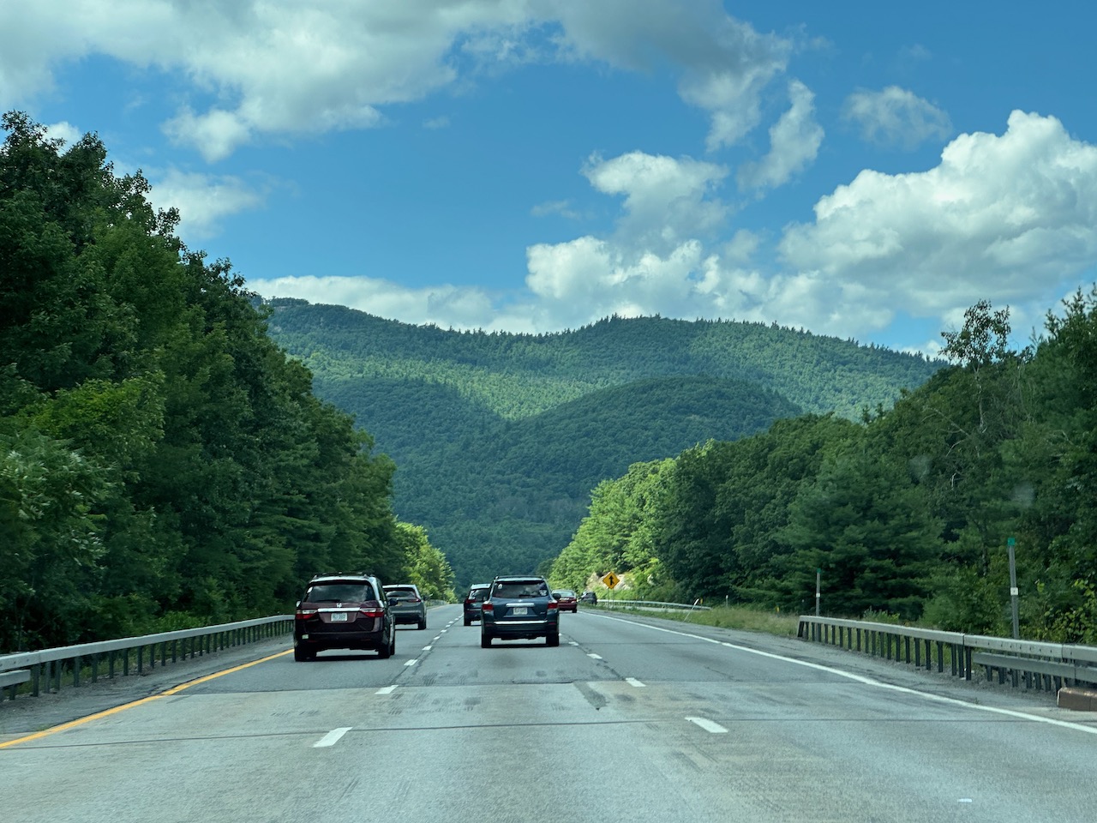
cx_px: 548
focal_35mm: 77
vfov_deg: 19.1
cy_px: 412
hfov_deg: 25.3
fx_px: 2440
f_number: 2.8
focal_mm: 9
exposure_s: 1/630
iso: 32
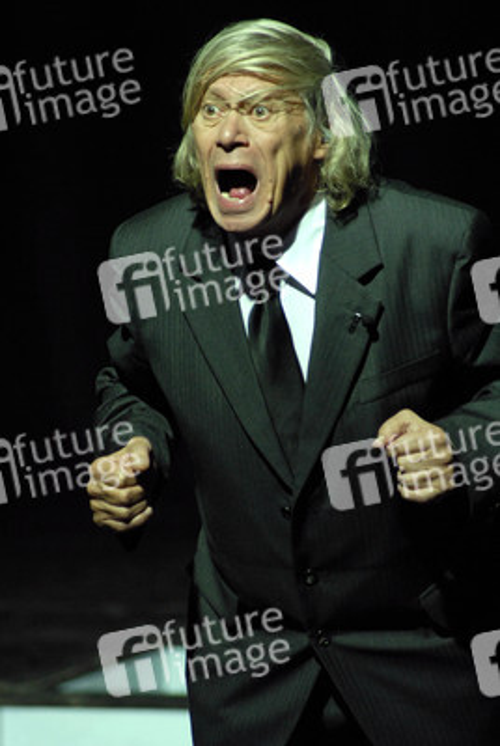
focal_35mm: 300
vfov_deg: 6.9
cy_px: 373
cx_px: 250
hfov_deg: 4.6
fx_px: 6228
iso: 1000
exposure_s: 1/80
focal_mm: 200
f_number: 5
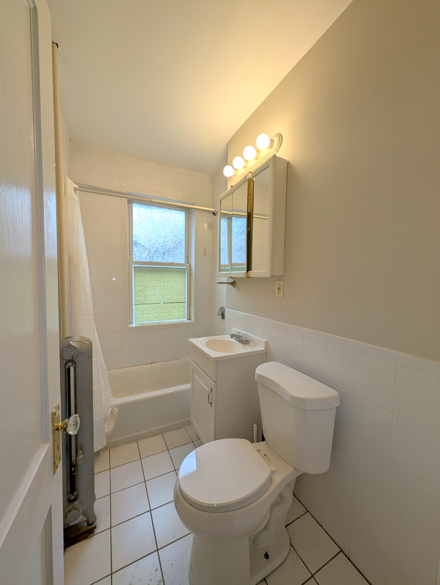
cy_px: 292
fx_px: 203
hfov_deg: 94.6
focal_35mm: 12
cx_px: 220
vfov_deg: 110.5
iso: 41
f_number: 1.95
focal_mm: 2.23
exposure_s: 1/147
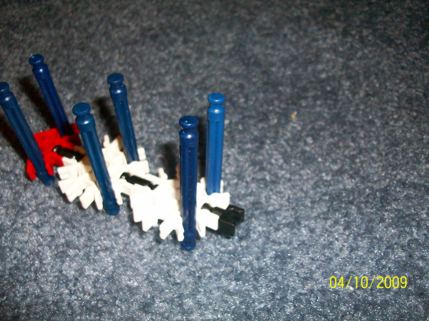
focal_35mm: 34
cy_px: 160
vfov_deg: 41.8
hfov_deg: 54.0
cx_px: 214
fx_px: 421
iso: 160
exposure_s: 1/60
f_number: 2.8
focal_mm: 5.7
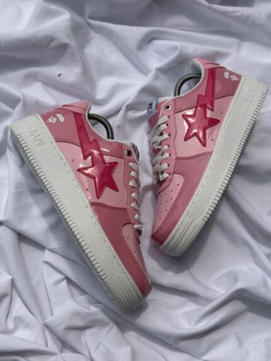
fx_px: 501
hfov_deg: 30.3
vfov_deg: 39.6
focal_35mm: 48
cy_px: 180
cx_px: 136
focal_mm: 6.76
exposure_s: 1/13333
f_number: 1.78
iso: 64
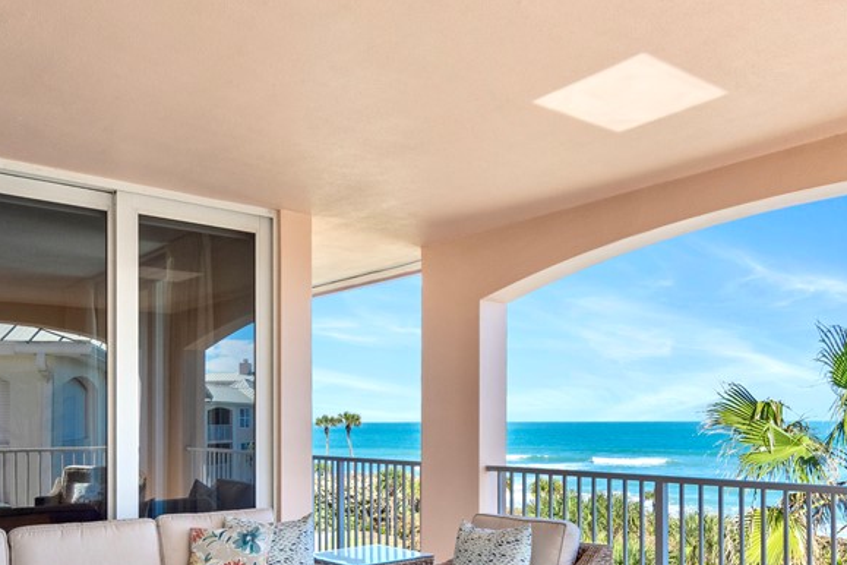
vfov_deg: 41.7
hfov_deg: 60.3
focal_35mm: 31
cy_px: 388
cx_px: 453
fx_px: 728
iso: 320
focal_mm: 11
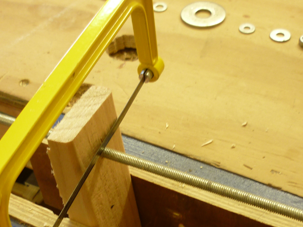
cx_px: 129
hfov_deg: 29.8
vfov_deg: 22.4
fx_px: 569
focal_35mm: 65
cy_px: 166
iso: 100
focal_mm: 5.5
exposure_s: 1/30
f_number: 2.8
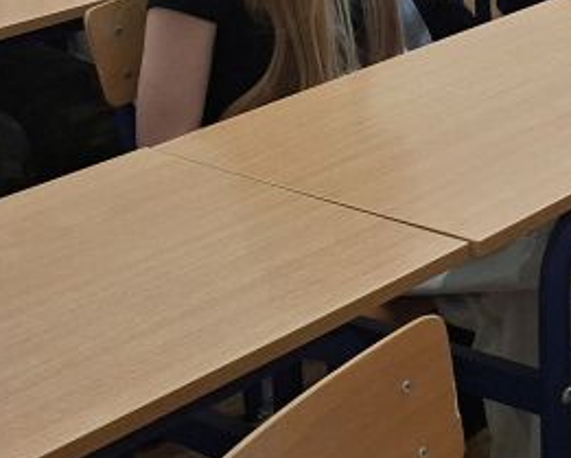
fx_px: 1488
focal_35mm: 88
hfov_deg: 17.0
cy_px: -217
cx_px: 1094
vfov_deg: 16.1
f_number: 1.8
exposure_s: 1/100
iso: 100
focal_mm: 5.54
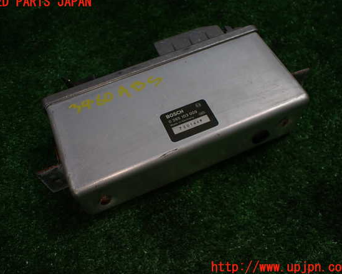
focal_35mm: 32
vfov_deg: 45.8
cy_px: 135
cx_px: 165
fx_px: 324
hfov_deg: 55.7
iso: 160
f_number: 2.3
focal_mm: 5.4
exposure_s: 1/125
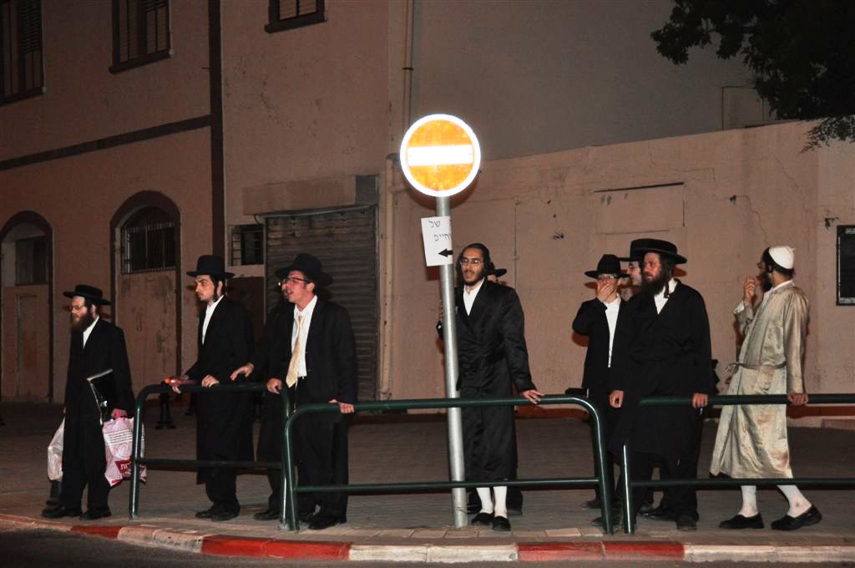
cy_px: 284
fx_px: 1850
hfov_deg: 26.0
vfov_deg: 17.4
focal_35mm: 78
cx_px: 428
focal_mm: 52
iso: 800
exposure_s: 1/60
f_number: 4.8
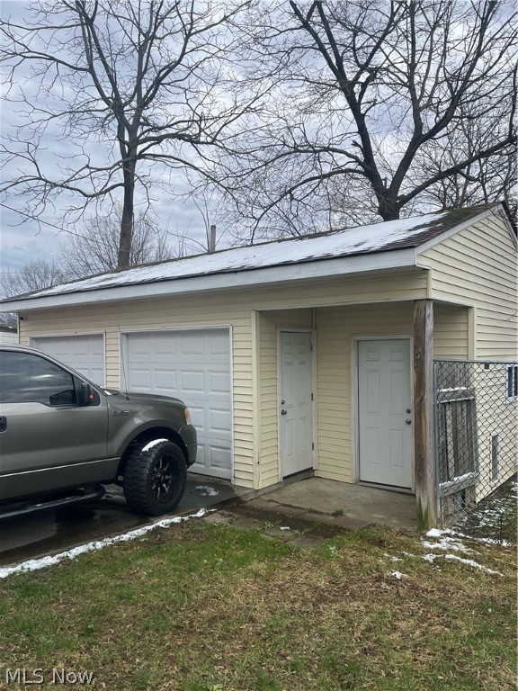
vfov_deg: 67.3
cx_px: 259
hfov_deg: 53.1
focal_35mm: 26
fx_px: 519
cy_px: 346
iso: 50
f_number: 1.6
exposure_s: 1/2062
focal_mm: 5.1
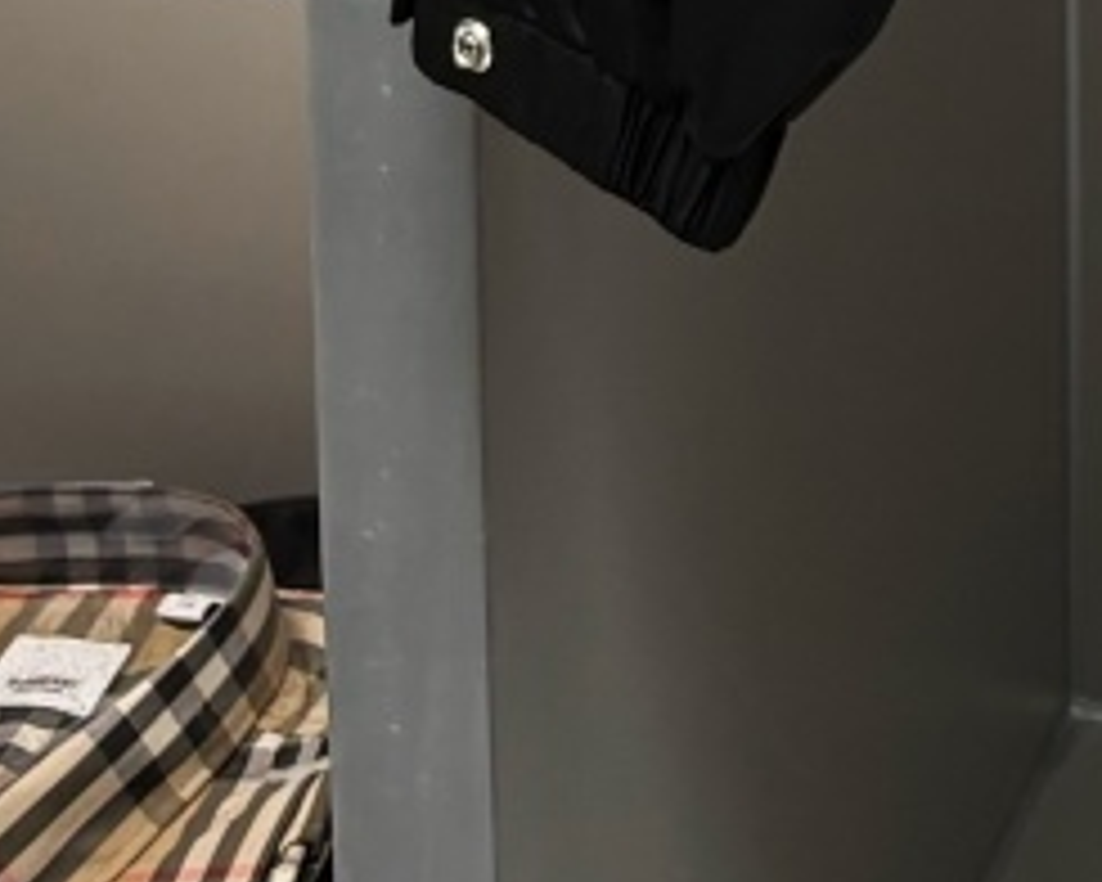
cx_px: 1763
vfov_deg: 8.0
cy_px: -2182
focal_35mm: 149
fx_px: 4860
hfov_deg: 12.2
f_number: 1.6
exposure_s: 1/122
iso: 80
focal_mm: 5.96
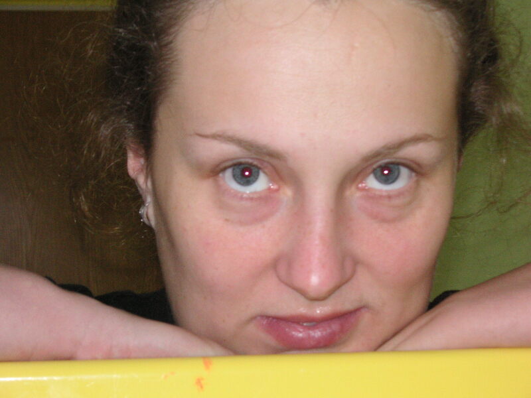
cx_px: 266
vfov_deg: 14.1
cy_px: 199
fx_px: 1611
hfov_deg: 18.7
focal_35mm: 105
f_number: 5
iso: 160
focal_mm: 17.1
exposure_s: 1/105
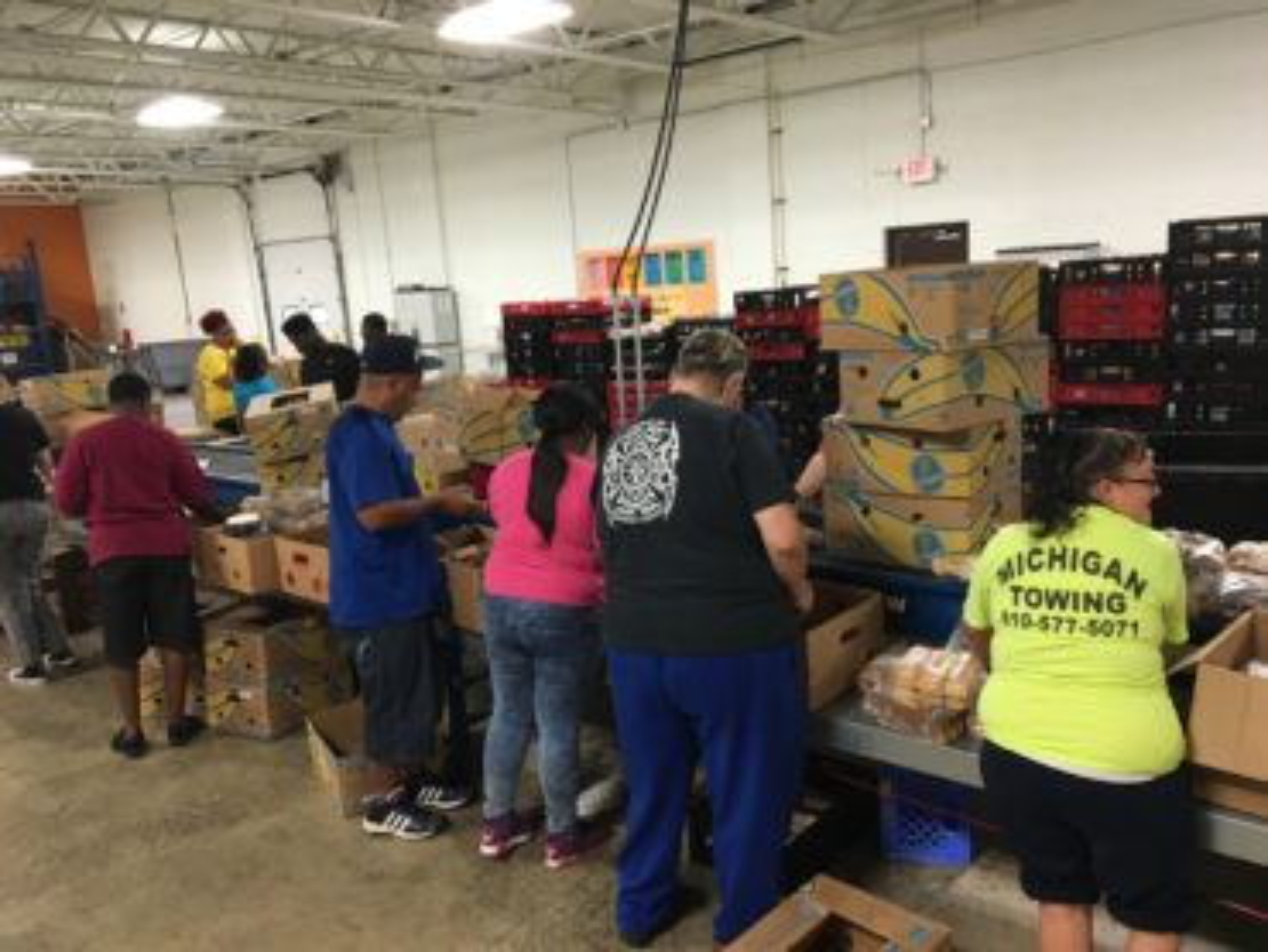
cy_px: 476
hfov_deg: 61.6
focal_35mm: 29
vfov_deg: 48.3
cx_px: 634
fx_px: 1063
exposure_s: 1/30
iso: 160
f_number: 2.2
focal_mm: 4.15
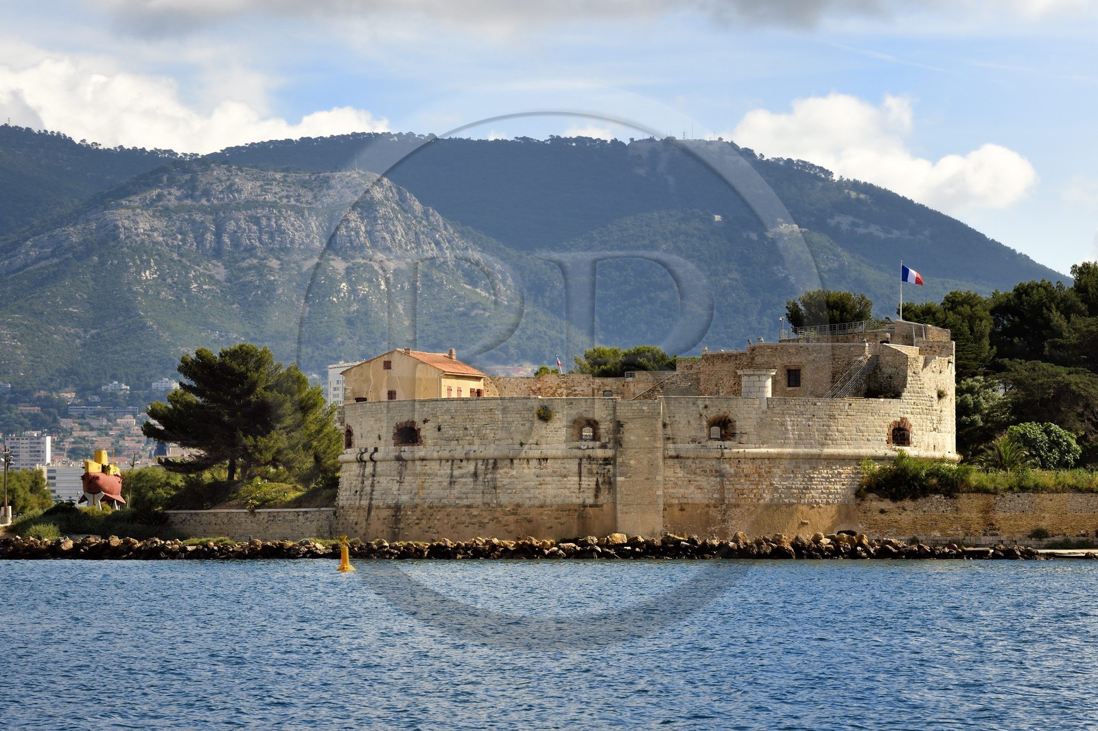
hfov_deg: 15.8
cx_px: 549
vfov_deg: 10.5
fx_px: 3963
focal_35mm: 130
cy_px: 366
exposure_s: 1/500
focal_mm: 130
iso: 200
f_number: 10
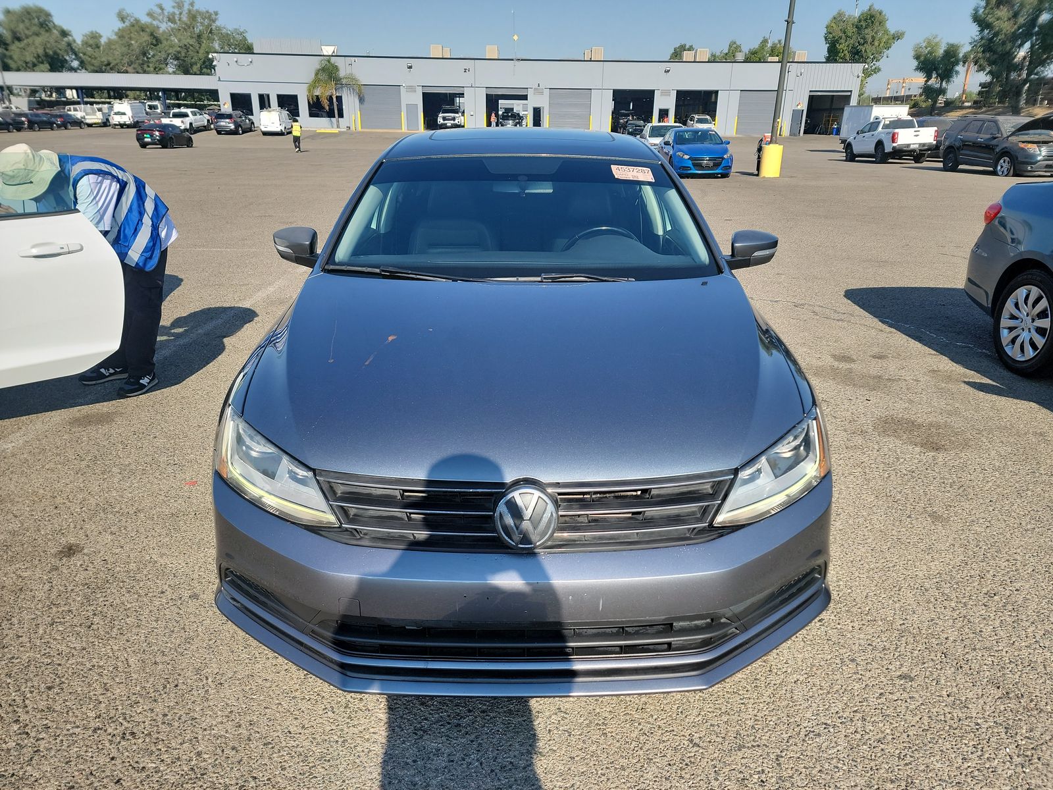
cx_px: 526
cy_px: 395
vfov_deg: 56.8
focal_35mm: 24
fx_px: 730
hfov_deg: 71.6
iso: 50
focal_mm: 6.7
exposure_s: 1/648
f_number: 1.8
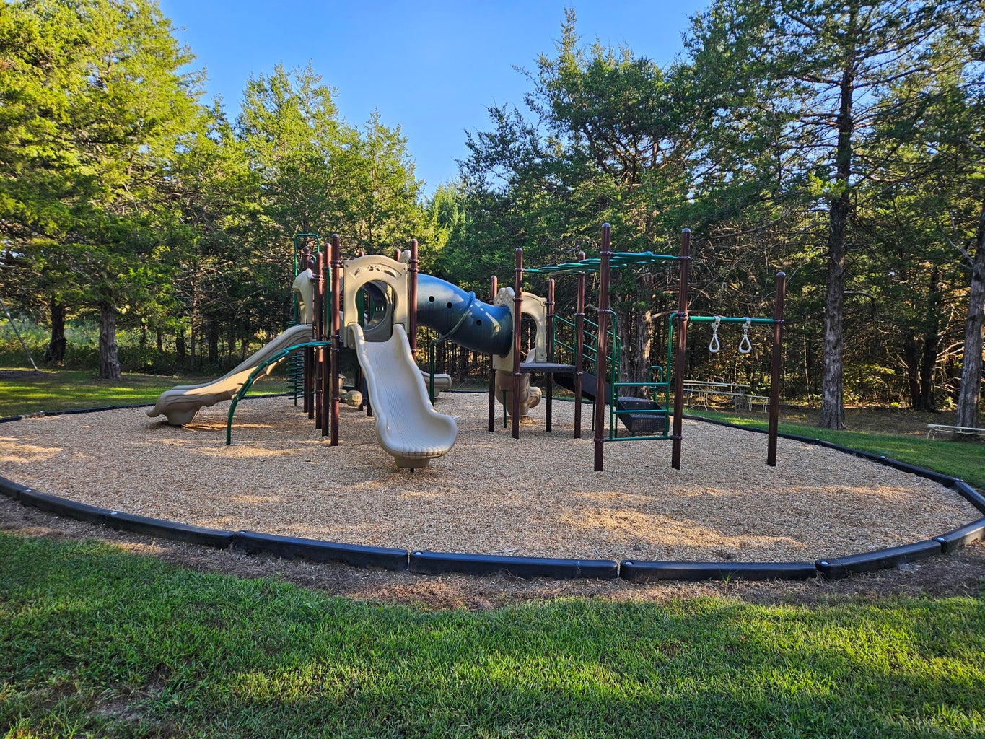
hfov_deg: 73.9
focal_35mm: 23
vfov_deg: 58.9
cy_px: 370
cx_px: 492
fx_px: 655
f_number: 1.8
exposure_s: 1/206
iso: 25
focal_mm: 5.4
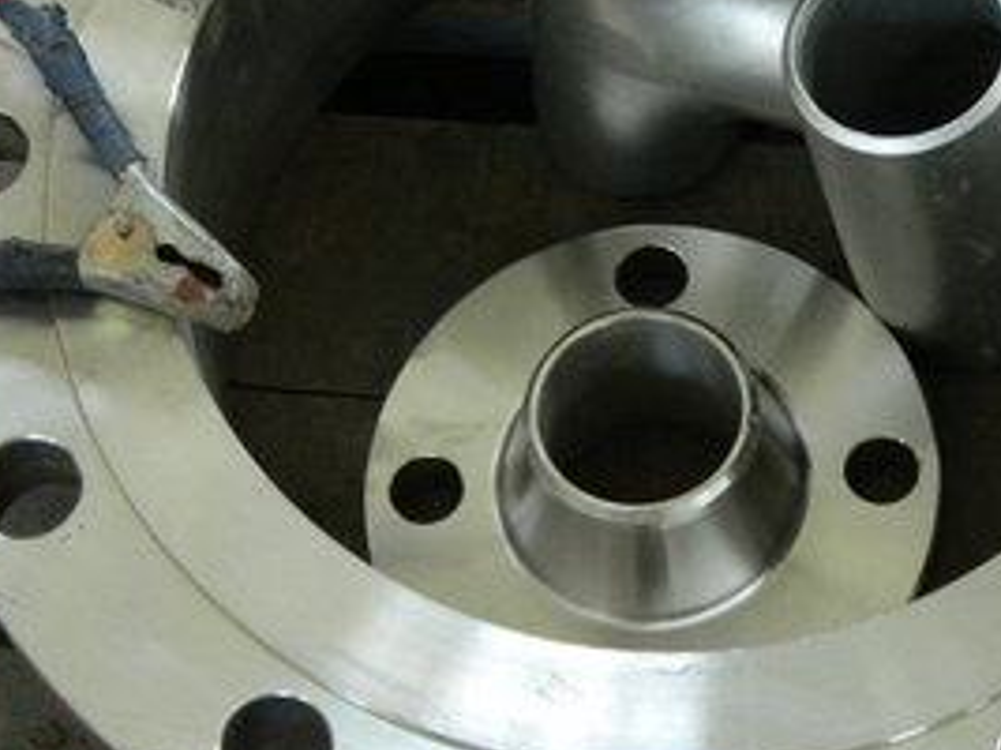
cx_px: 829
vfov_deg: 11.3
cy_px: 122
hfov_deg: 15.0
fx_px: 3786
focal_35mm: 131
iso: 400
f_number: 4
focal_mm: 12.6
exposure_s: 1/40
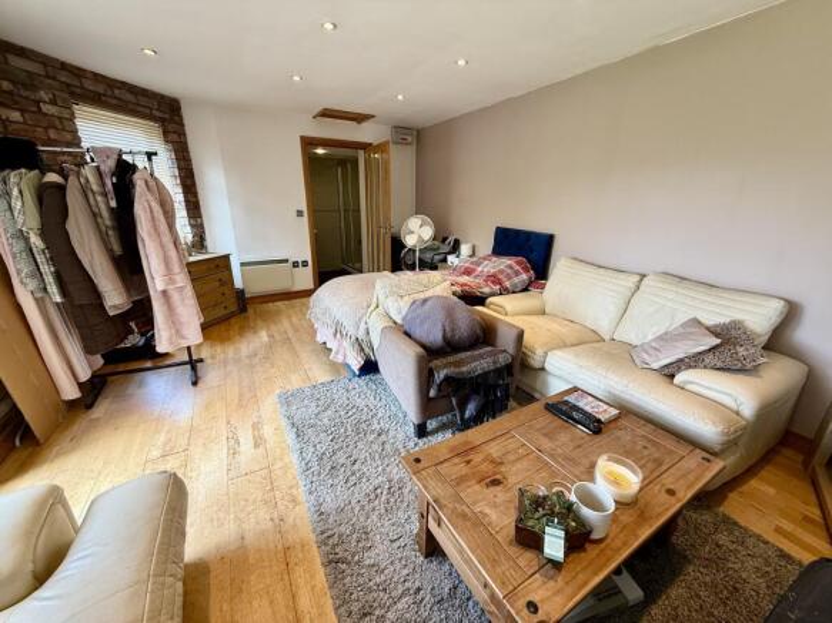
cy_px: 312
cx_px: 416
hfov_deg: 102.1
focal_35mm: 14
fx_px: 336
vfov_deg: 85.7
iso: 160
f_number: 2.2
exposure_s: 1/100
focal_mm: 2.22
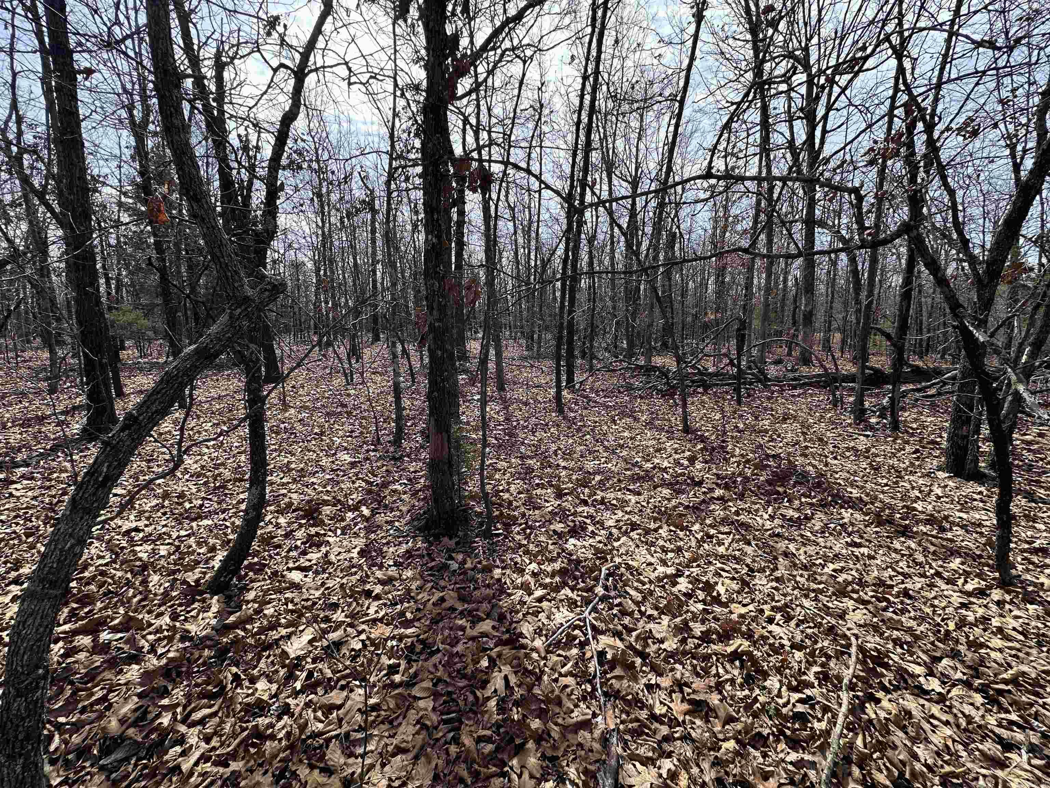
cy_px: 394
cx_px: 525
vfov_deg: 85.7
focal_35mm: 14
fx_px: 425
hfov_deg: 102.1
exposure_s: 1/759
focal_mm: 2.22
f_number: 2.2
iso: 40
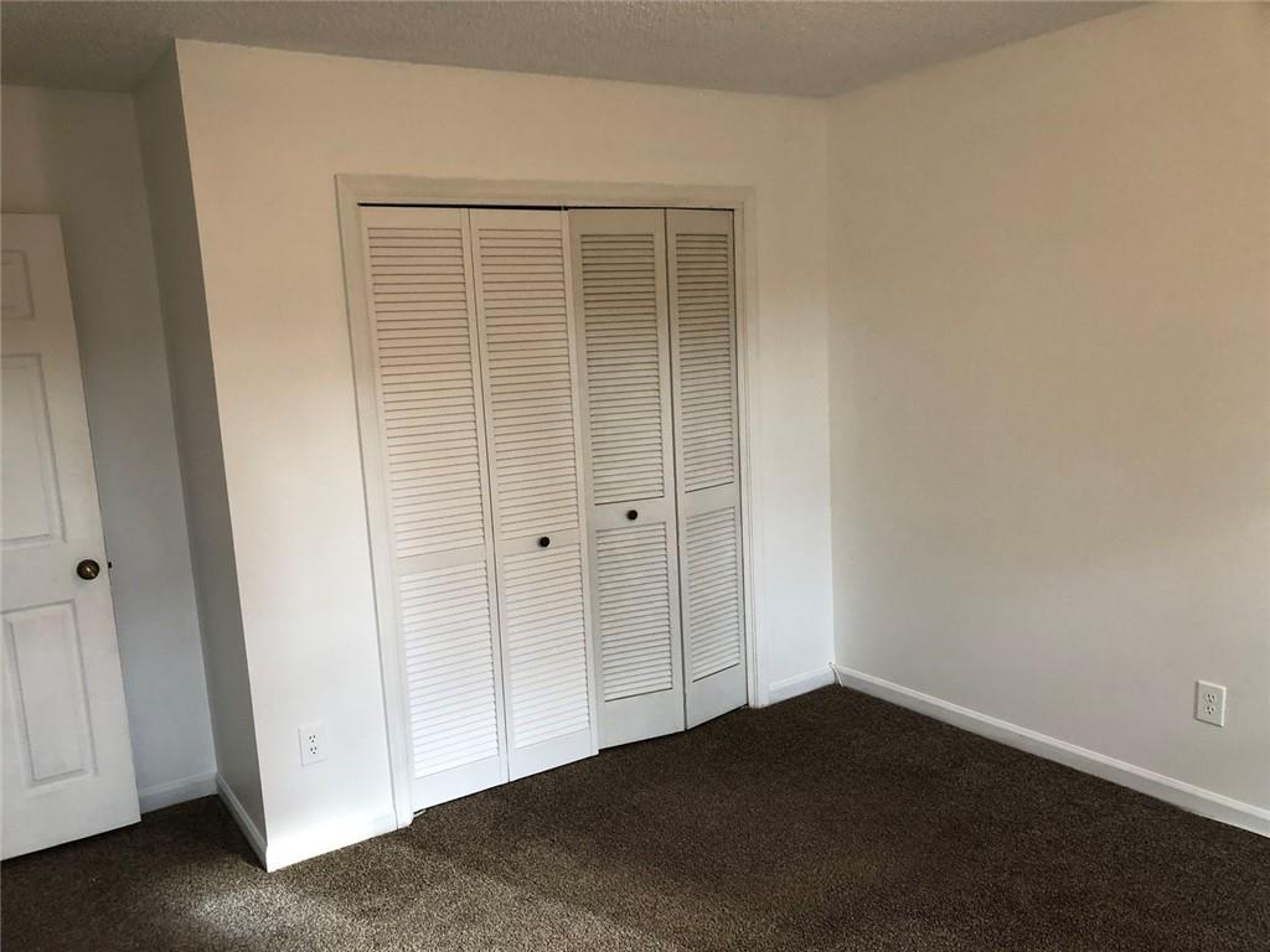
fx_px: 1027
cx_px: 635
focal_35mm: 28
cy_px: 476
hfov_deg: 63.4
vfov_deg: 49.7
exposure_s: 1/30
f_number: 1.8
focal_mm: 4
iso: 32
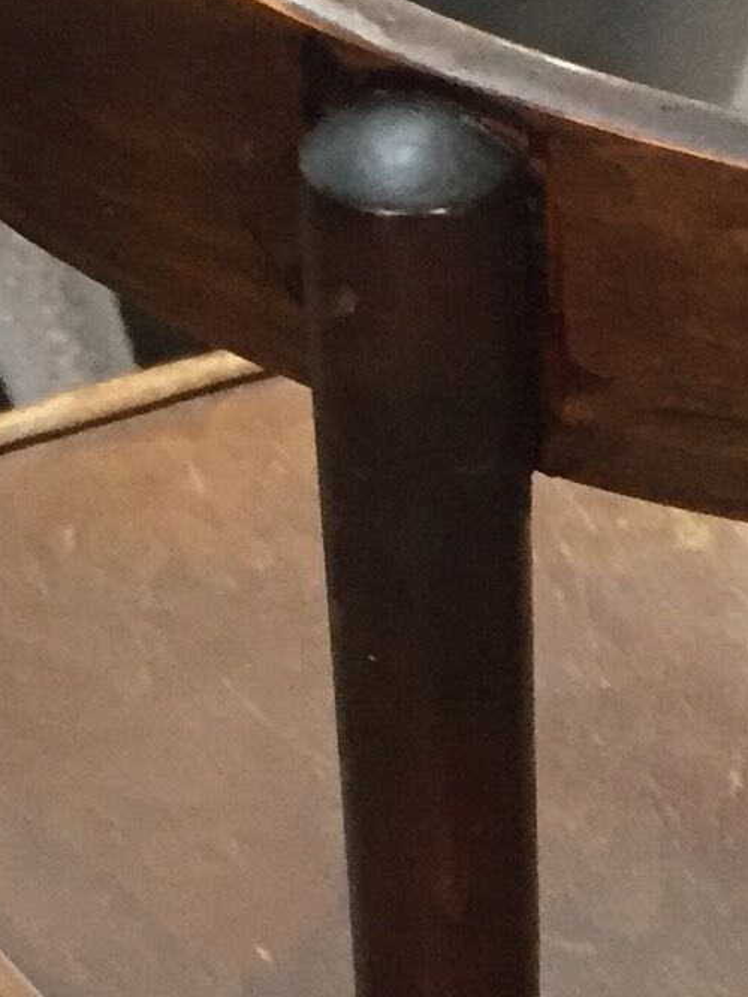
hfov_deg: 10.3
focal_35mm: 142
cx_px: 790
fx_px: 4093
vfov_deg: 13.6
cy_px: 1105
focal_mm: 4.15
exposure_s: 1/17
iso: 500
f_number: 2.2
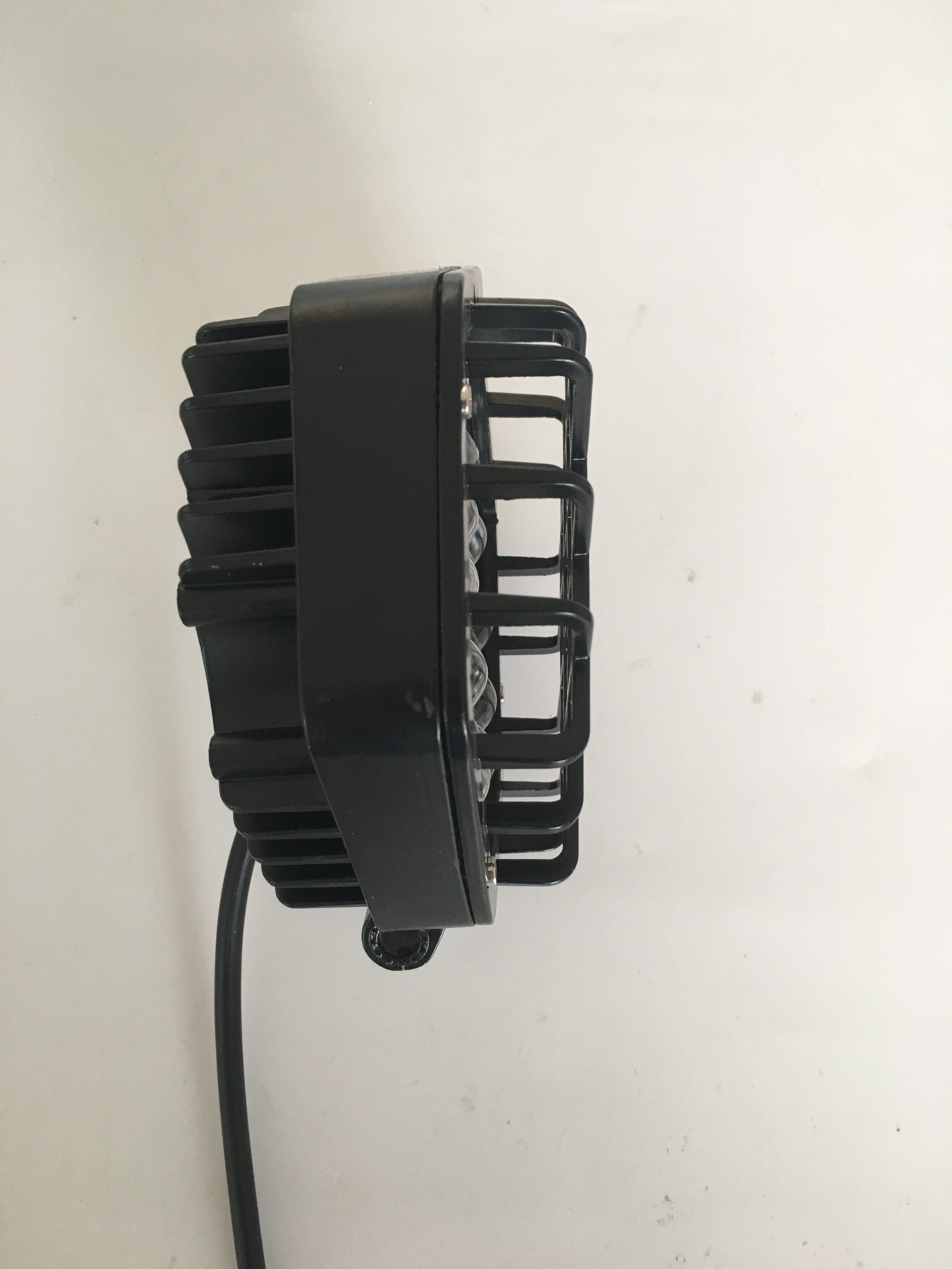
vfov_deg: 61.7
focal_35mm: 29
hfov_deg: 48.2
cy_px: 634
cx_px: 476
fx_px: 1063
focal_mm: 4.15
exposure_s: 1/33
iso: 100
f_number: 2.2
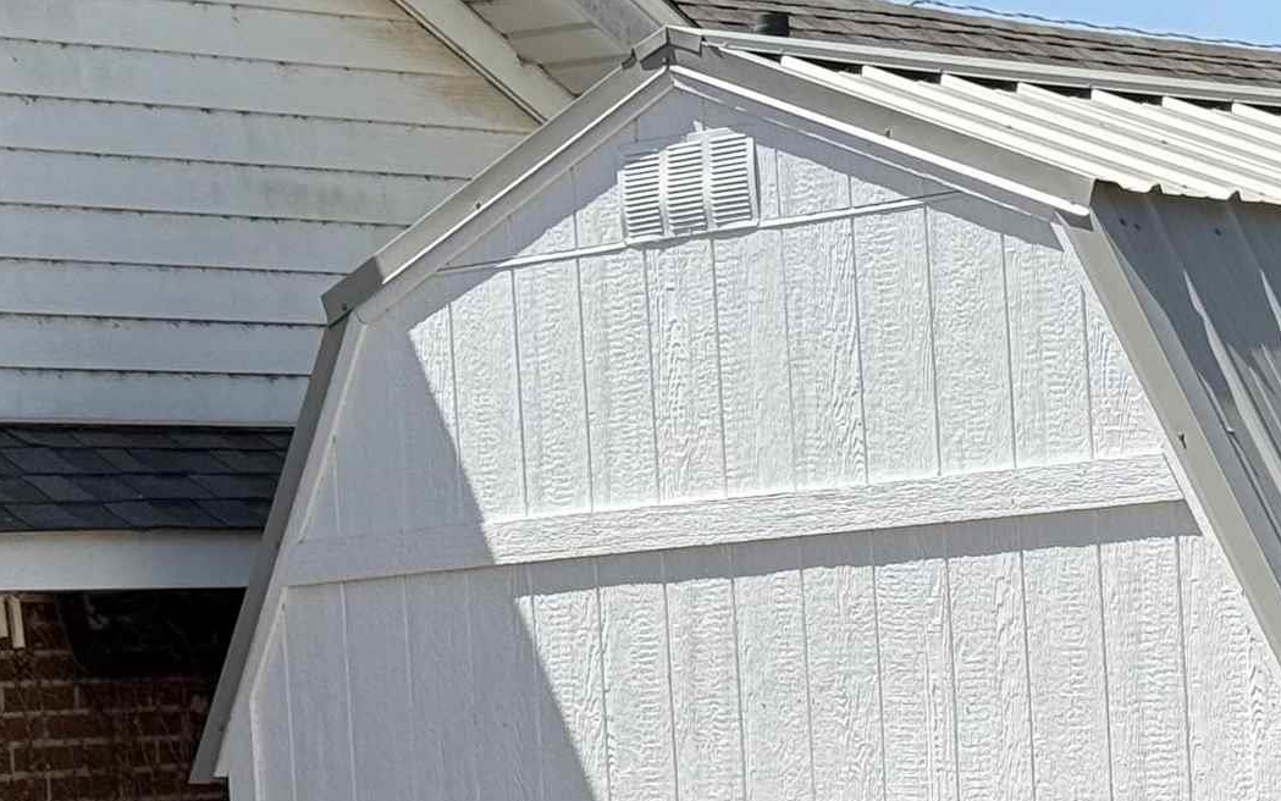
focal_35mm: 149
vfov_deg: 8.8
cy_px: 761
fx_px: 5203
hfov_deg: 13.7
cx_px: 1402
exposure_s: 1/4587
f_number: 1.78
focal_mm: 6.76
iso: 64
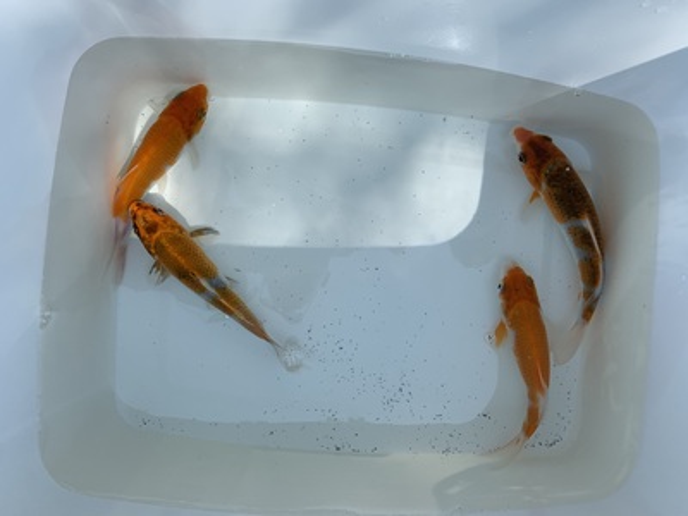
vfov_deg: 53.1
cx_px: 344
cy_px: 258
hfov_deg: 67.3
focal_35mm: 26
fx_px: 517
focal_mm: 4.25
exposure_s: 1/1205
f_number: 1.8
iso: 25
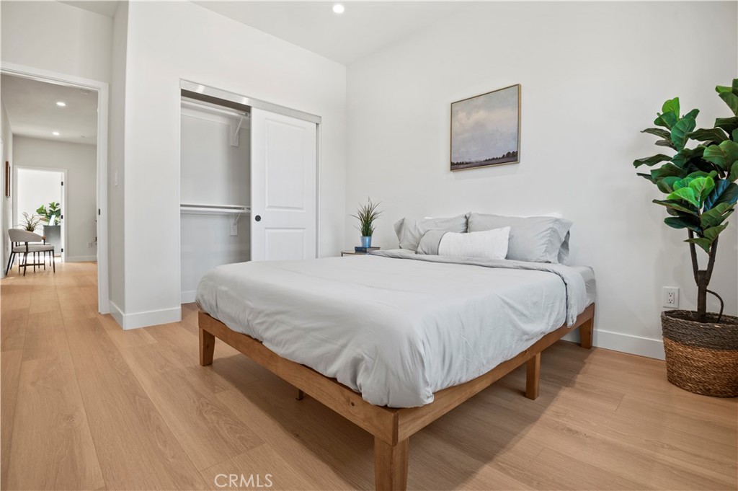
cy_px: 246
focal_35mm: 16
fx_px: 328
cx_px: 369
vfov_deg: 73.7
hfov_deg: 96.8
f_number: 9
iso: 500
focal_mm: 16
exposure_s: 1/8
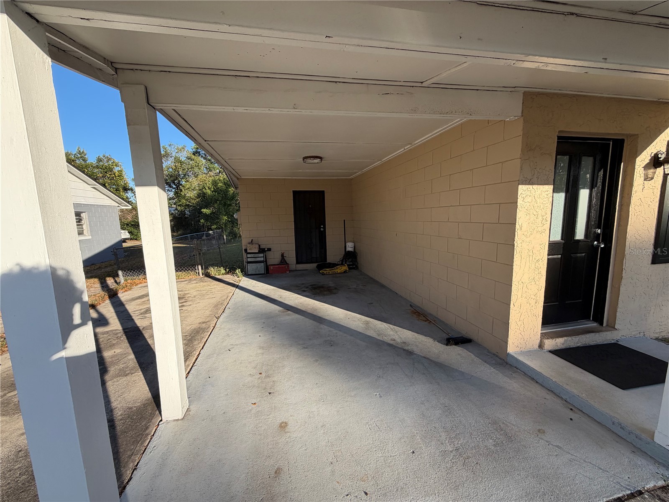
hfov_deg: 102.1
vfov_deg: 85.7
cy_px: 251
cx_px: 334
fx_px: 271
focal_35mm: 14
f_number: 2.2
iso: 40
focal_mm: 2.22
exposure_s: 1/564
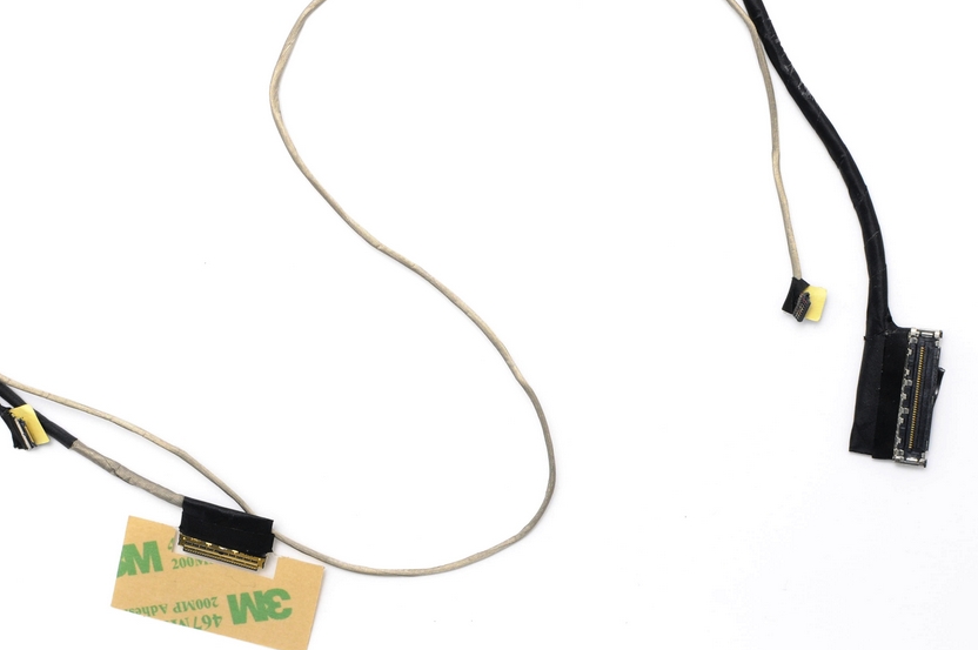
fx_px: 2055
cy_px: 205
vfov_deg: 17.9
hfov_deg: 26.7
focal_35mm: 76
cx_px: 413
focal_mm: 35
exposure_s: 1/15
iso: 400
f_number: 11
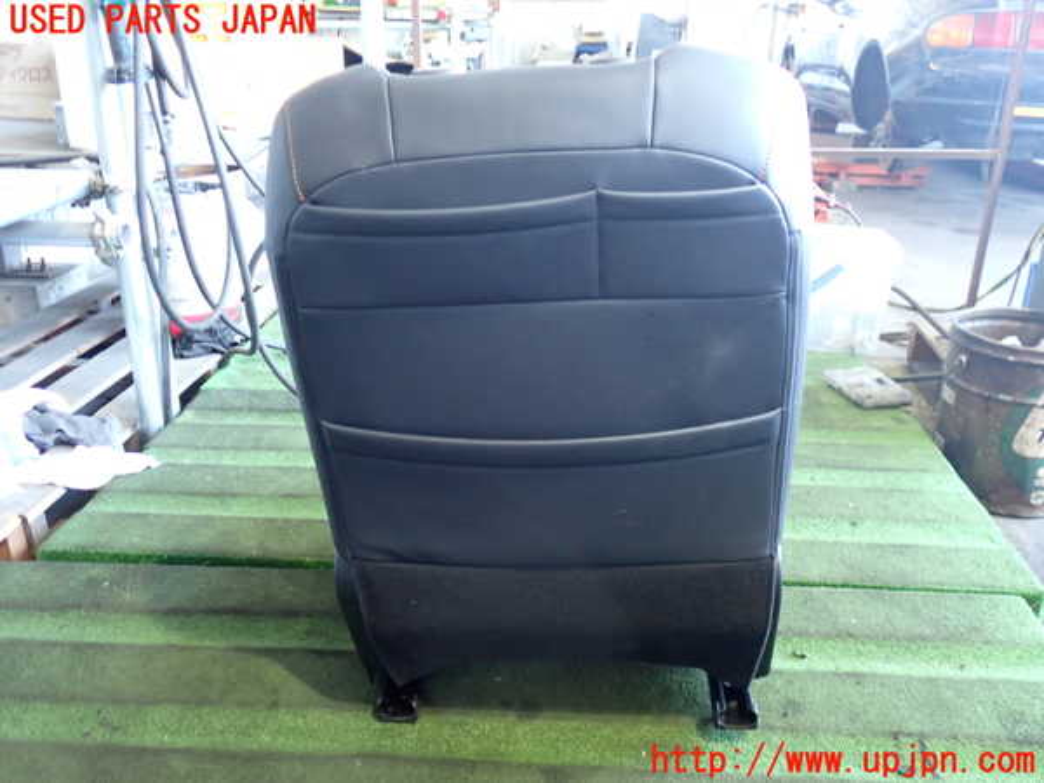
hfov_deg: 60.0
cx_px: 522
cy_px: 392
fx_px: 905
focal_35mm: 30
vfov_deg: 46.8
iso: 640
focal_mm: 5.4
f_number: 2.3
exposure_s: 1/30
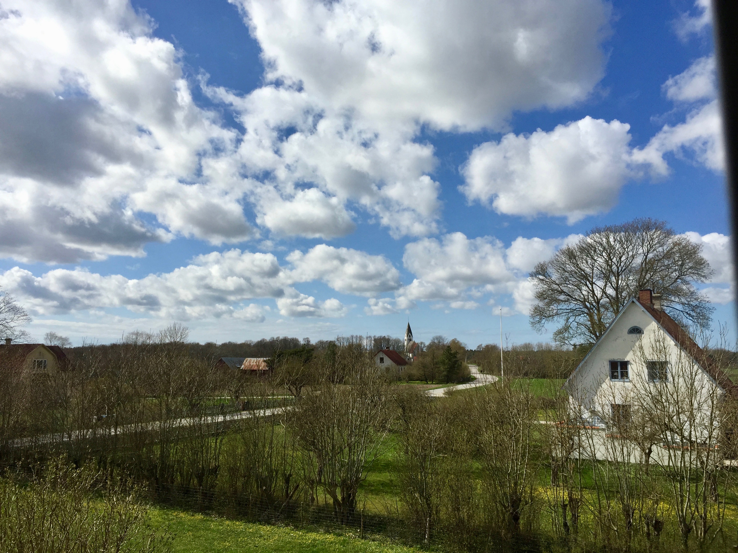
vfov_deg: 48.2
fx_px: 618
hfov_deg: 61.7
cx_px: 369
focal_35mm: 29
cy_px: 276
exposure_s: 1/3049
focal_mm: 4.15
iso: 32
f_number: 2.2
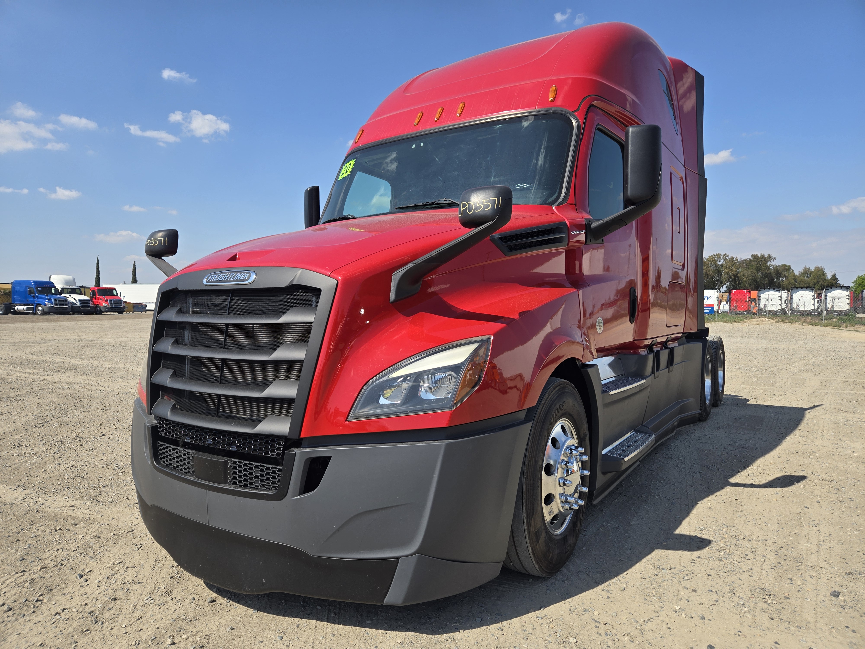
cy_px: 324
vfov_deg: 58.9
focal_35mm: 23
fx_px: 575
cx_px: 432
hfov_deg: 73.9
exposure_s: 1/1854
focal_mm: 5.4
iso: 25
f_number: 1.8
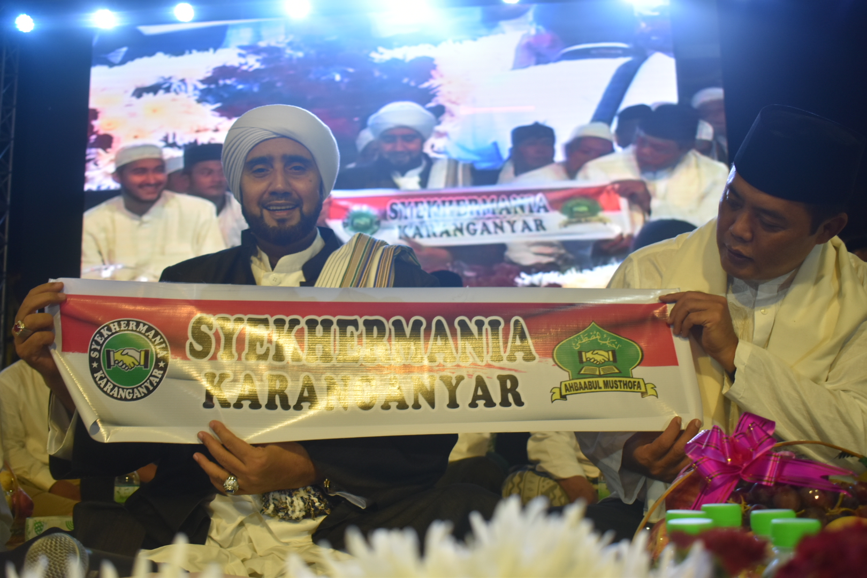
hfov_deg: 51.3
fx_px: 903
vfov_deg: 35.5
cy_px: 289
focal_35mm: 38
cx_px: 434
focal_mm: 25
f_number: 4
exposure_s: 1/60
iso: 450
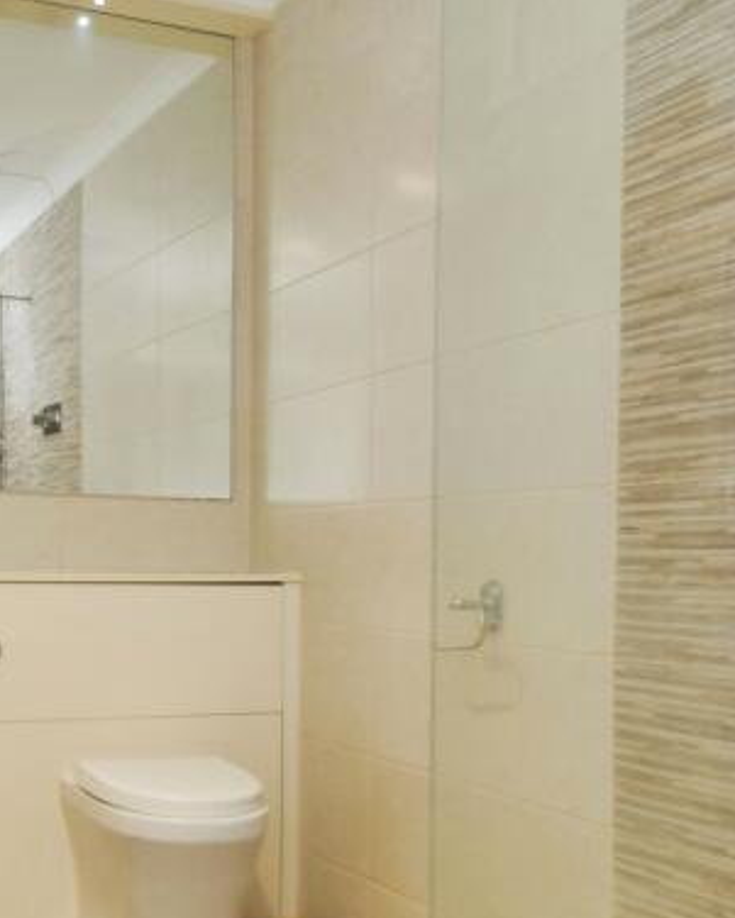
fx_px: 1250
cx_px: 230
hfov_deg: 32.4
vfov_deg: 39.0
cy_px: 712
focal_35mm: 46
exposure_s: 1/3
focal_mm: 12
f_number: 7.1
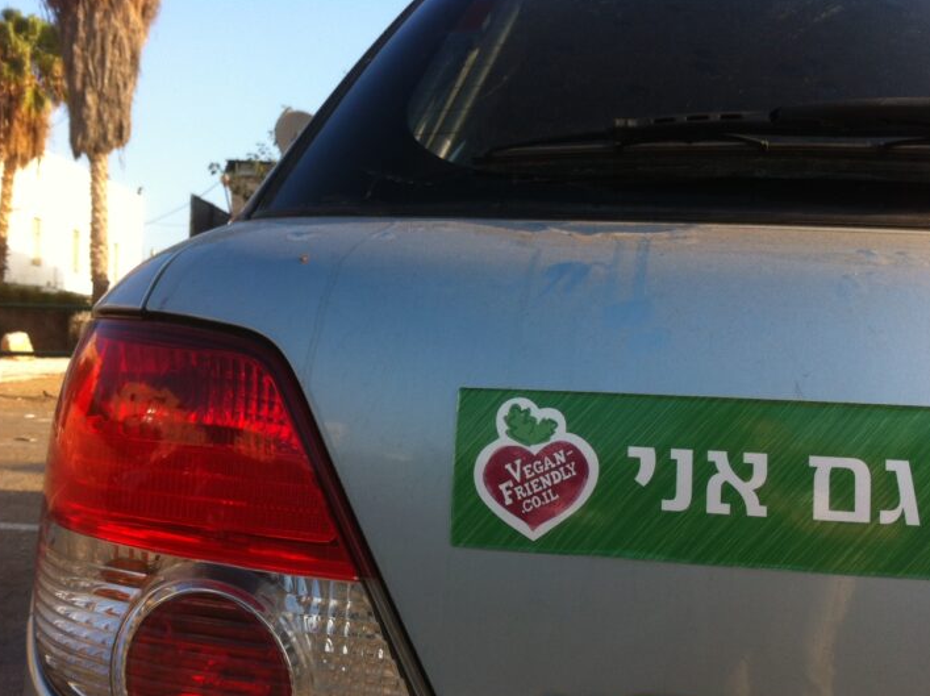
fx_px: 1020
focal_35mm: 38
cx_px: 466
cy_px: 368
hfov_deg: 49.0
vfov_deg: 37.7
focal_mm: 3.85
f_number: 2.8
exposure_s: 1/339
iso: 80
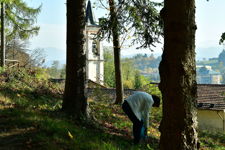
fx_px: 512
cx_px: 112
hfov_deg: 24.8
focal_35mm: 82
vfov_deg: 16.7
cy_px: 75
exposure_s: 1/80
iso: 100
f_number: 13
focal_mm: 55
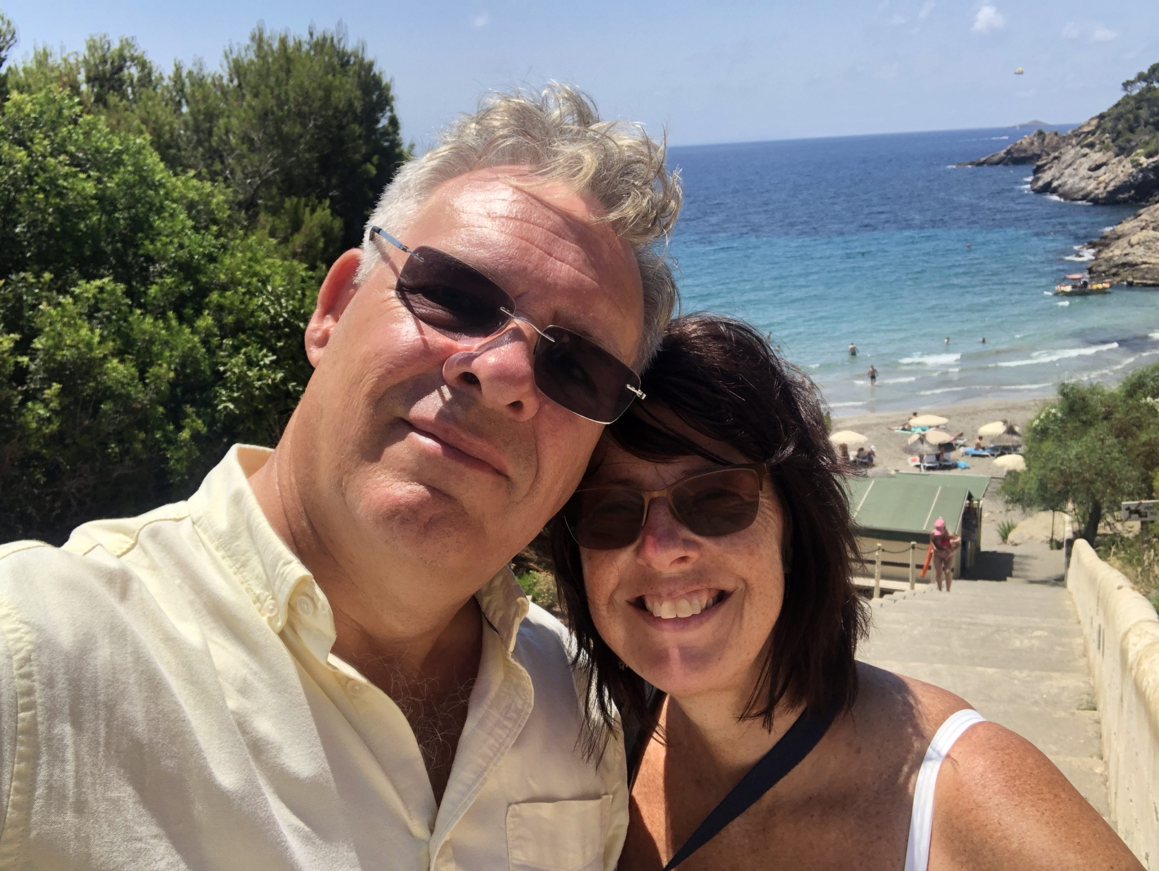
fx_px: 1072
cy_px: 436
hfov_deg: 56.8
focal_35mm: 32
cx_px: 580
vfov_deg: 44.2
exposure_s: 1/659
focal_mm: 2.87
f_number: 2.2
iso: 20
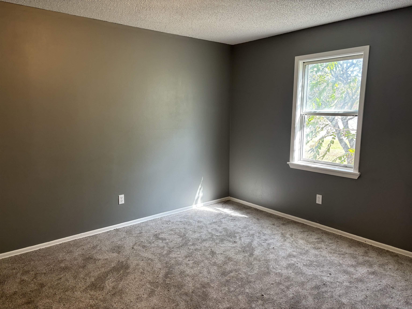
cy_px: 154
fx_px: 309
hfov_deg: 67.3
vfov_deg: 53.1
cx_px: 206
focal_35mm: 26
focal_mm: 5.96
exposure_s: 1/60
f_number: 1.6
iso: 125
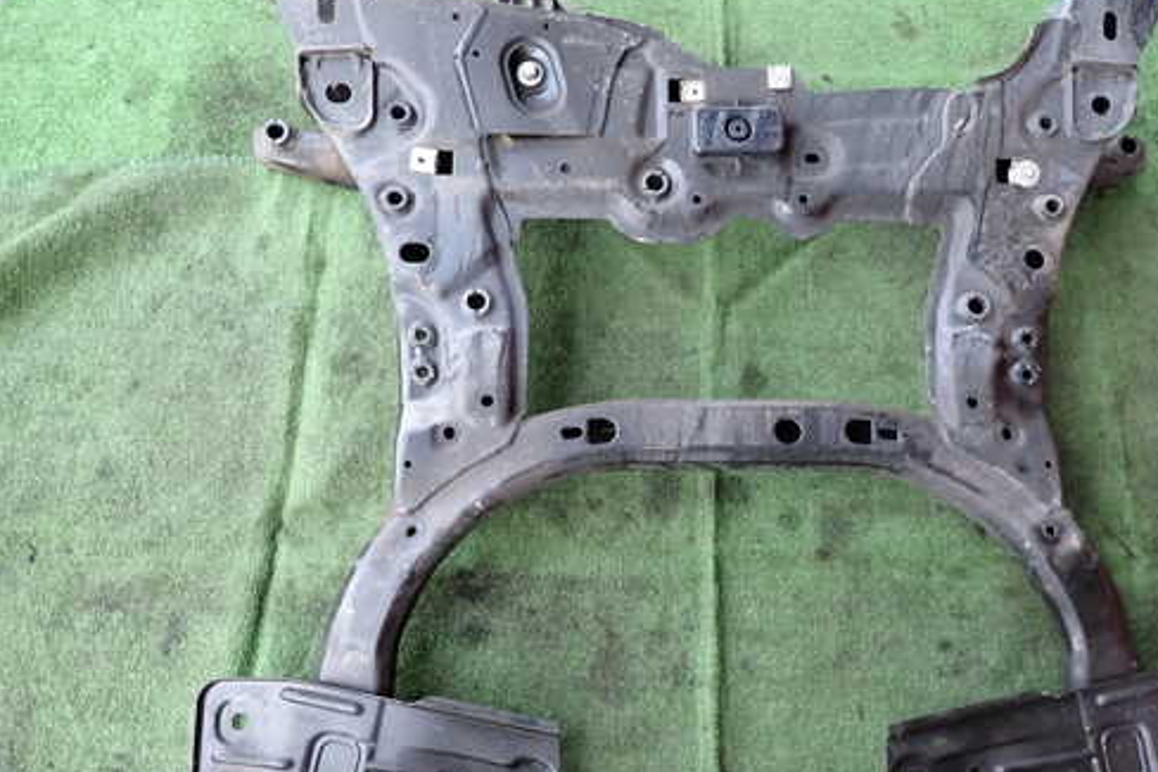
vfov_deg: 41.0
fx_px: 1029
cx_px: 672
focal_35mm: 32
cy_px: 425
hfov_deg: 58.4
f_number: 2
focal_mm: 4.5
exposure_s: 1/125
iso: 160
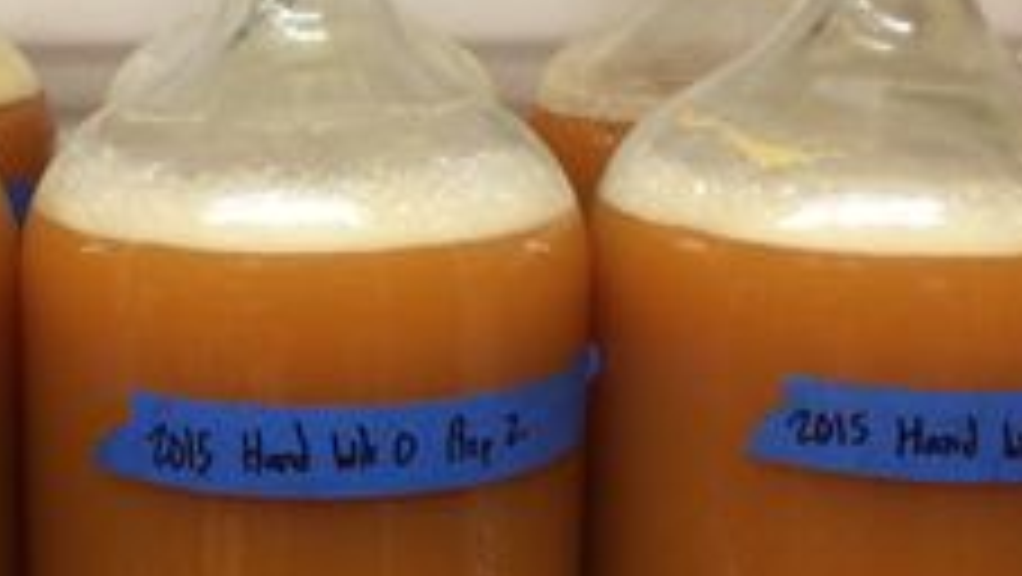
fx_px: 1735
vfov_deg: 18.7
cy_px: 142
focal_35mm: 64
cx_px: 288
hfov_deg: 32.3
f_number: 2.2
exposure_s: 1/30
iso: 160
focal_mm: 4.15
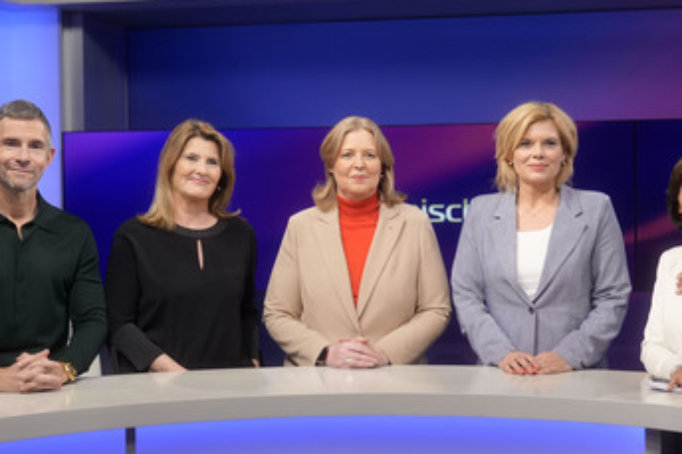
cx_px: 368
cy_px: 212
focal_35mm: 59
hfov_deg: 33.9
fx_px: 1117
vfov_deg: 23.0
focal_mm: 30
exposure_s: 1/200
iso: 640
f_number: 2.2
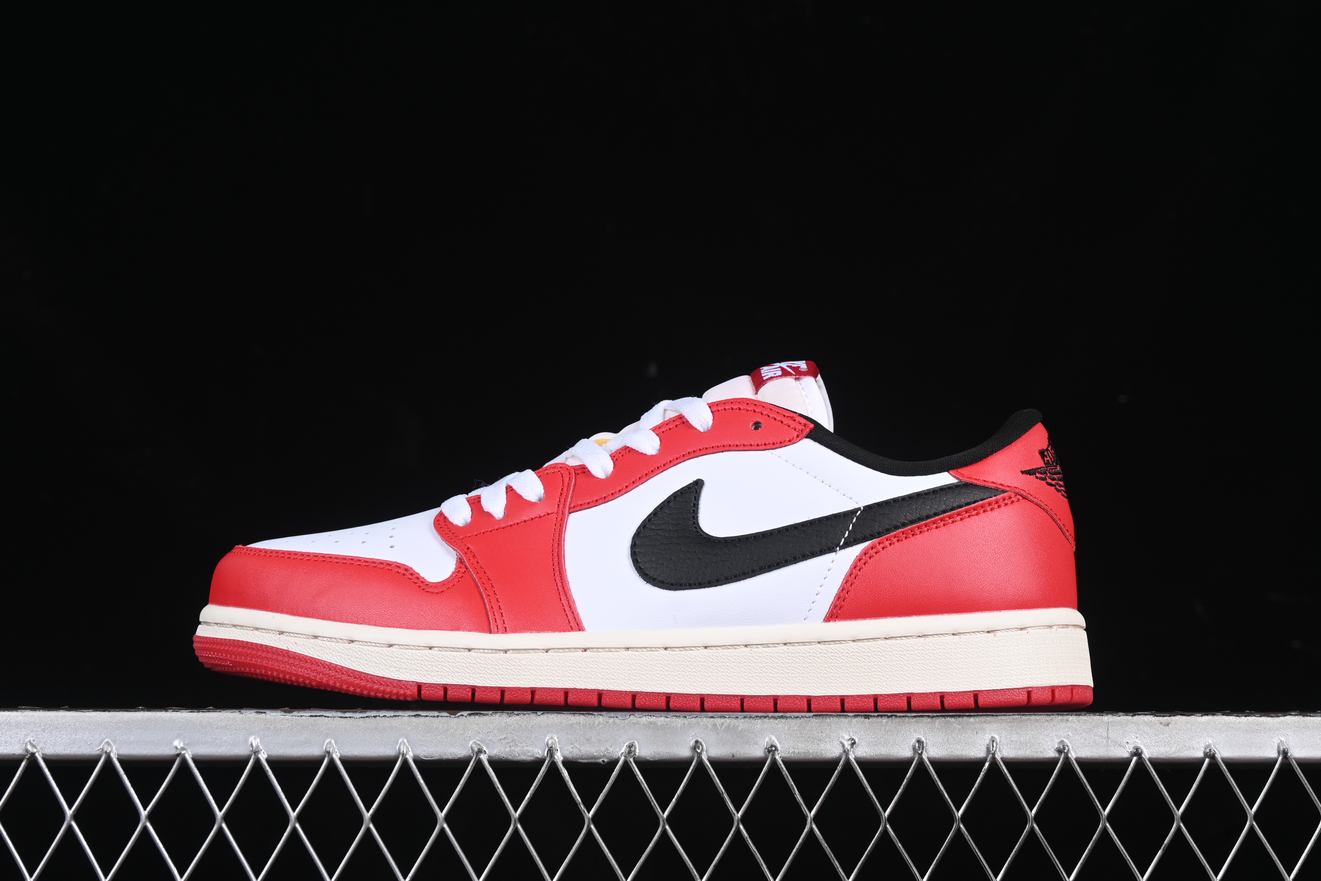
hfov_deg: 27.0
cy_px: 440
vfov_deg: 18.2
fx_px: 2752
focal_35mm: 75
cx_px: 660
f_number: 8
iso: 160
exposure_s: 1/80
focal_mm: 50
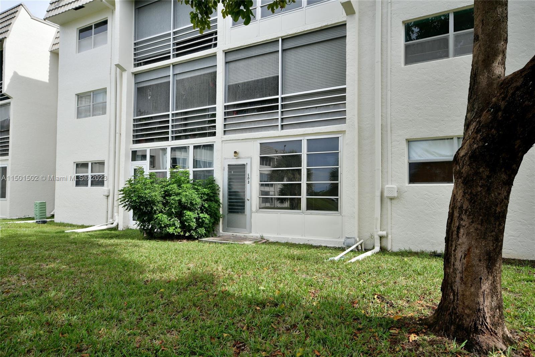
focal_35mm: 26
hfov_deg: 70.4
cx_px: 268
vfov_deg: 50.4
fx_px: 379
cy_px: 178
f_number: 6.3
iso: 100
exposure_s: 1/160
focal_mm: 17
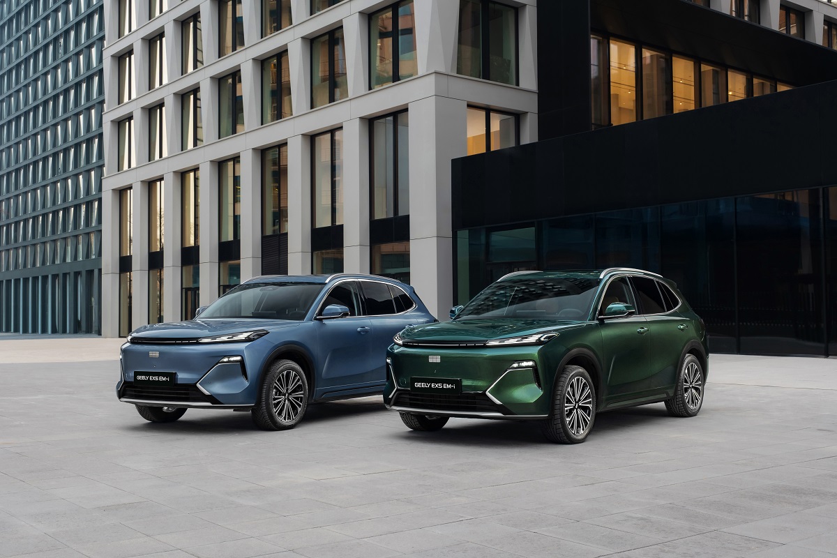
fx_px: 930
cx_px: 418
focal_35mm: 40
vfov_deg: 33.4
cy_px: 279
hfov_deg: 48.5
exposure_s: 1
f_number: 8
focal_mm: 26.6
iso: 250
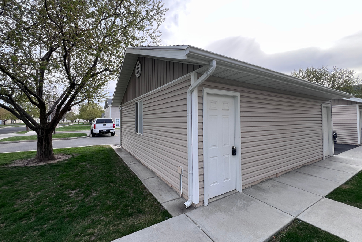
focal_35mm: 14
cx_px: 175
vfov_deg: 81.1
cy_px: 115
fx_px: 141
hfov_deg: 104.2
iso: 32
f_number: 1.8
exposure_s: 1/436
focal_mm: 1.57
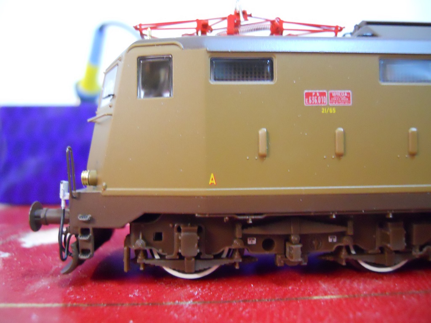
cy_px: 162
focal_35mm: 28
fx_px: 349
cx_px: 216
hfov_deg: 63.4
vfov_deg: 49.7
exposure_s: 1/6
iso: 800
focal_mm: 5
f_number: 2.7
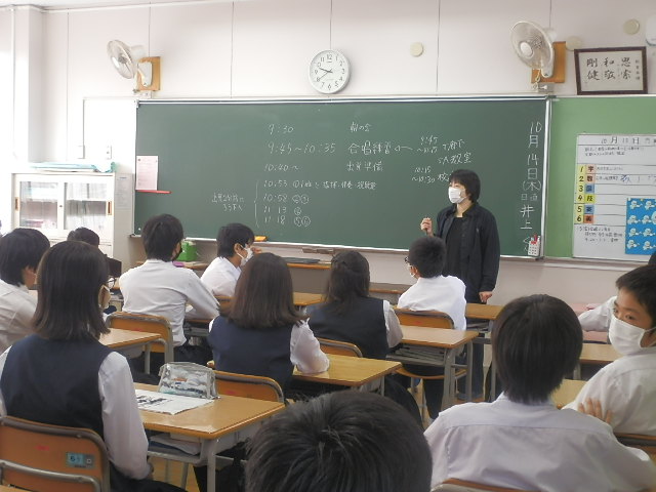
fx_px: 966
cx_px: 328
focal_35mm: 51
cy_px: 246
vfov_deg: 28.6
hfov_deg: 37.5
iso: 200
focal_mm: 9.2
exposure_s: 1/40
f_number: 4.3
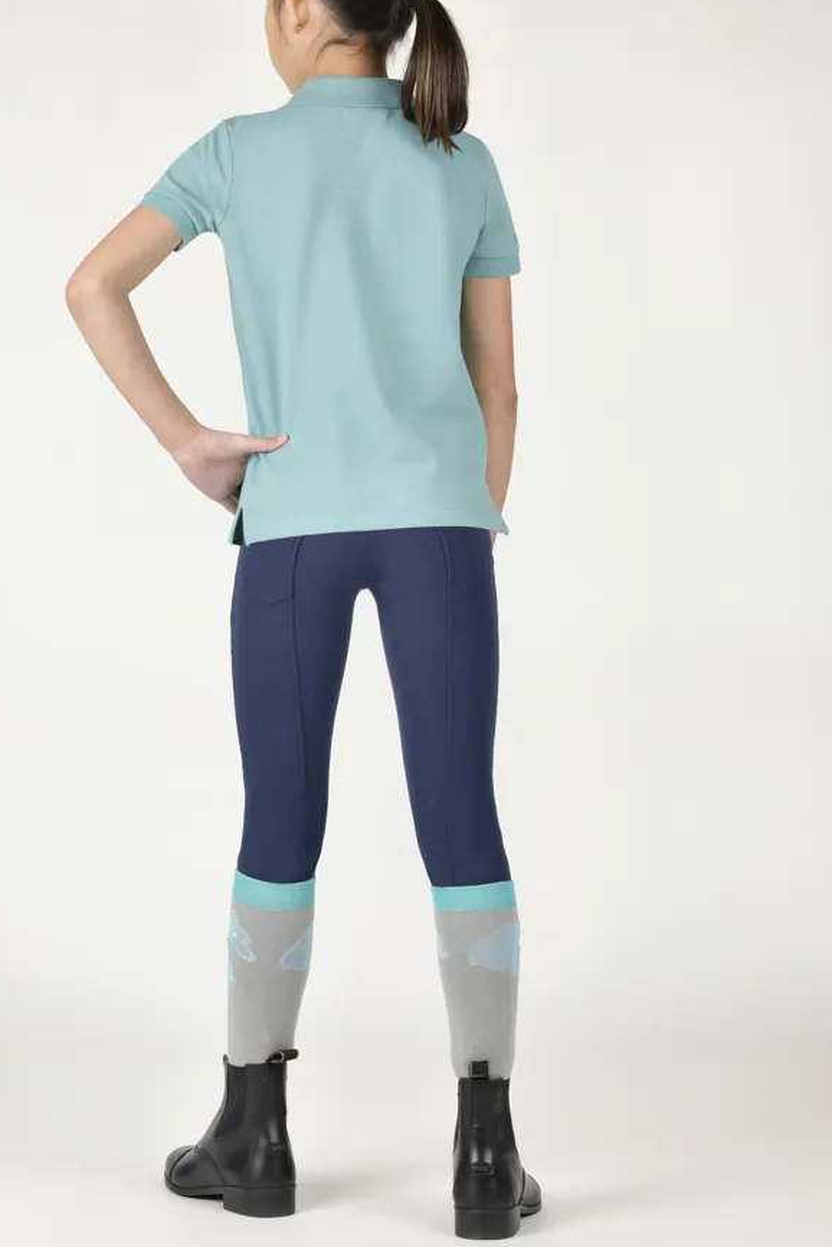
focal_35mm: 108
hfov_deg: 12.7
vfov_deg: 18.9
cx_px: 328
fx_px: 3744
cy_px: 547
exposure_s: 1/200
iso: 100
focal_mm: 78
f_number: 5.6
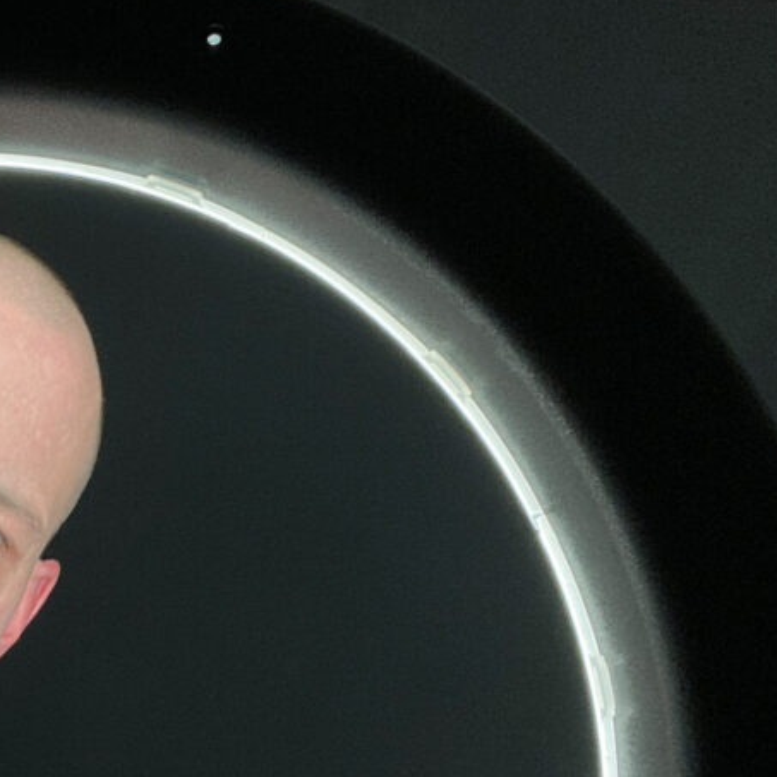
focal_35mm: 60
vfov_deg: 28.2
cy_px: 585
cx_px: 0
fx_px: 1524
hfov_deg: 27.0
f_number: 2.2
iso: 64
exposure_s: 1/100
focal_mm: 2.71
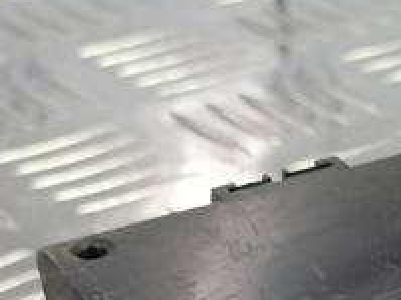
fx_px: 1609
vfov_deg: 9.7
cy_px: 654
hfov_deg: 13.4
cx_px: 596
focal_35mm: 139
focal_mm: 4.11
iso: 156
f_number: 1.6
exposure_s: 1/50
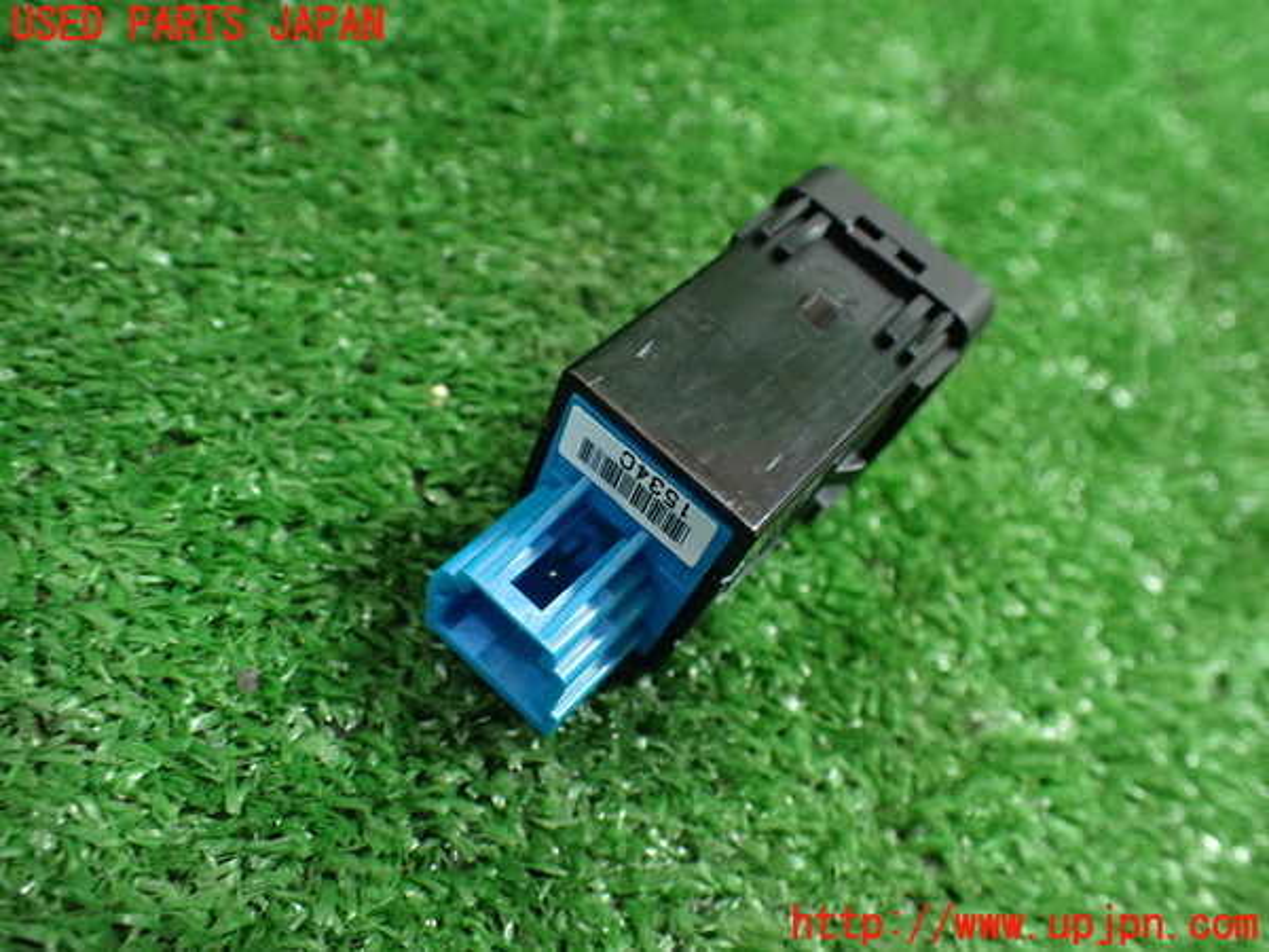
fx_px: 1100
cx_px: 634
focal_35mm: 30
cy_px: 476
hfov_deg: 60.0
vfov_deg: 46.8
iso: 800
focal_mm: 5.4
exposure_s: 1/80
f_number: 2.3
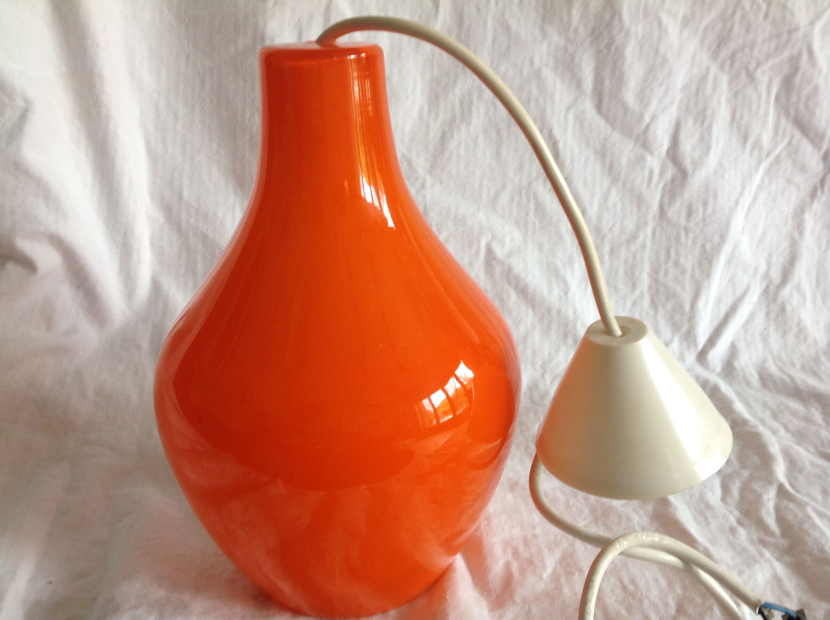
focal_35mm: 35
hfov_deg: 52.7
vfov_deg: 40.6
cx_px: 415
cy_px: 310
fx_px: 838
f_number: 2.4
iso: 64
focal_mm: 4.28
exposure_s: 1/15
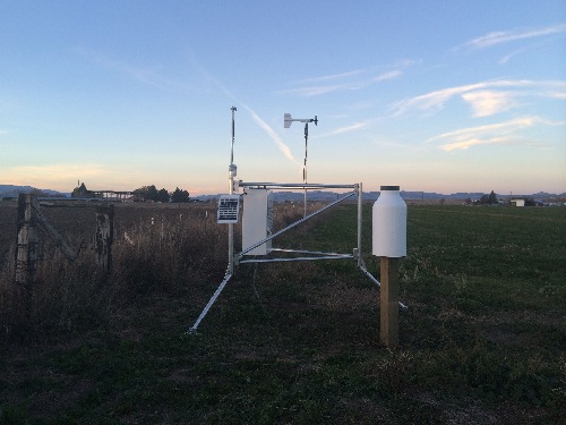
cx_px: 283
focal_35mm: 30
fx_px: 491
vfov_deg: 46.8
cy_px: 212
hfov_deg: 60.0
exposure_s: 1/120
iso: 40
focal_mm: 4.12
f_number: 2.2
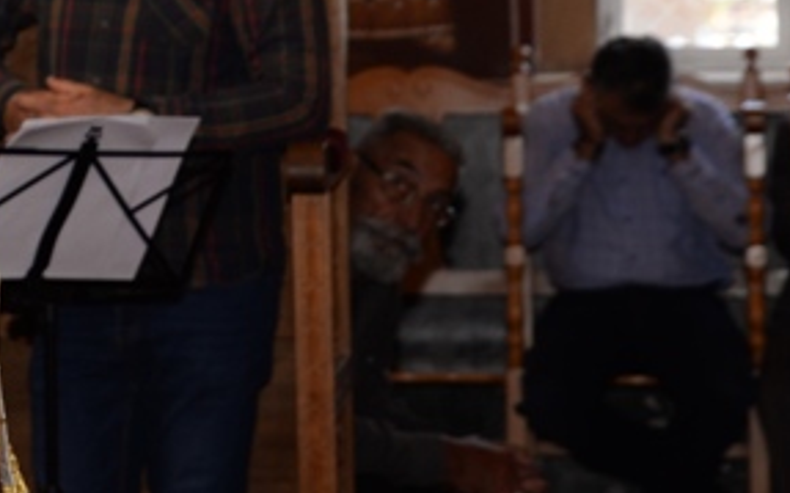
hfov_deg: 8.6
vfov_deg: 5.5
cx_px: -421
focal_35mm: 239
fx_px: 5143
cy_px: 29
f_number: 5.6
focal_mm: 70
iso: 400
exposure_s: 1/60
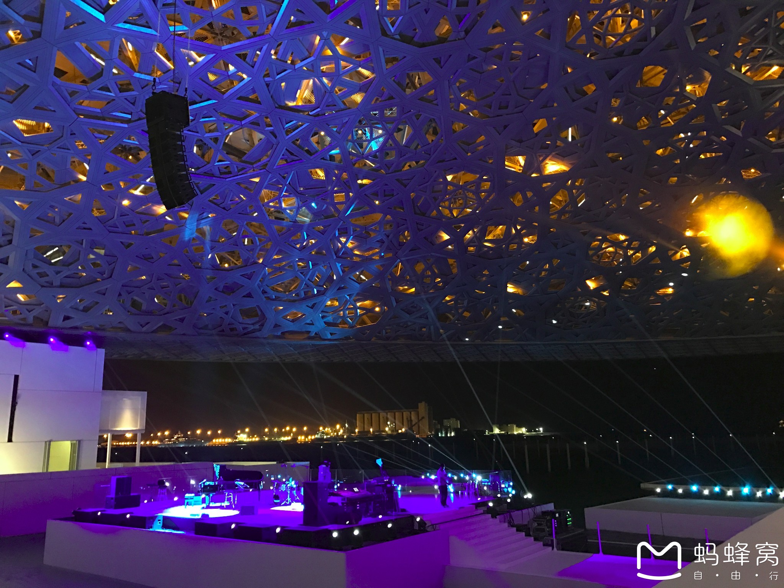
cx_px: 392
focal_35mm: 28
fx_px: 634
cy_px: 294
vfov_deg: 49.7
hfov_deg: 63.4
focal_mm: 3.99
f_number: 1.8
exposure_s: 1/4
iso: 125
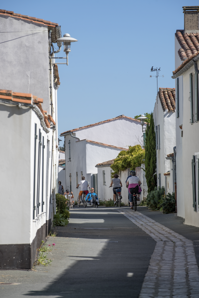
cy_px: 149
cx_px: 100
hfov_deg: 7.2
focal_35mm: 190
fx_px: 1574
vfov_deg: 10.8
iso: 160
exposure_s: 1/500
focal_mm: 190
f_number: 9
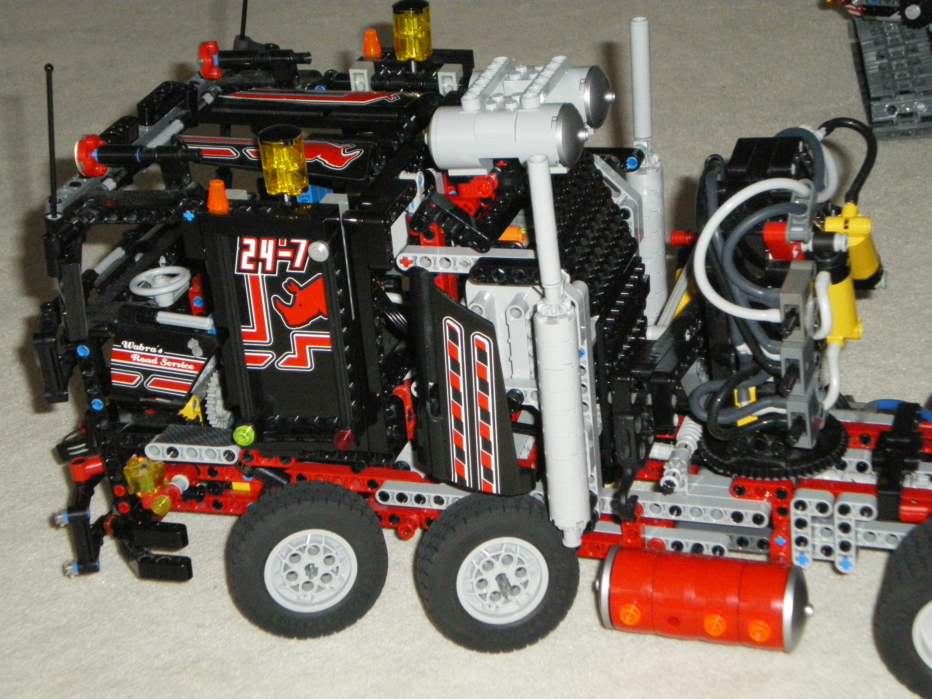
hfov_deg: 23.8
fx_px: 2208
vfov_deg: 18.0
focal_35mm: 82
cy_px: 350
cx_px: 466
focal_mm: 14.3
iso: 800
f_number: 5.1
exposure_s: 1/80
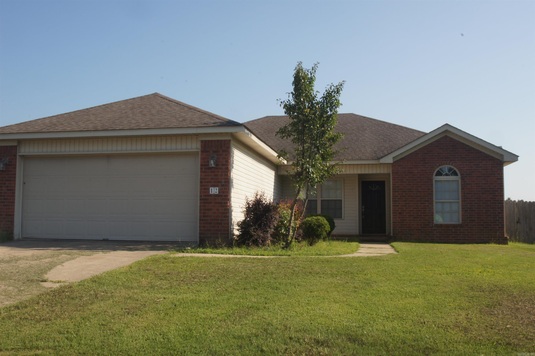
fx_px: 534
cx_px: 268
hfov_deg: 53.2
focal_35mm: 36
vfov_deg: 36.8
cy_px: 178
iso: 100
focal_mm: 24
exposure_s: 1/20
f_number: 25
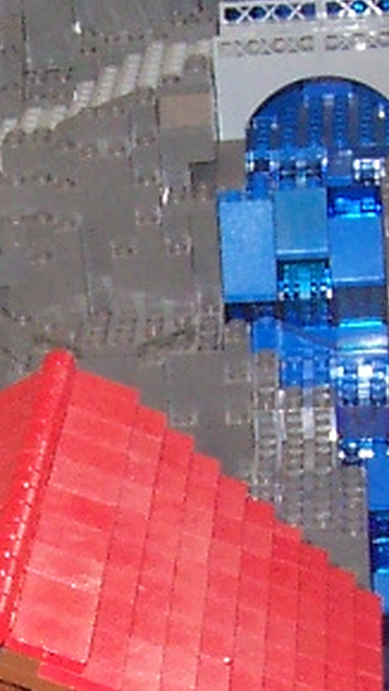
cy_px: 643
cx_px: -45
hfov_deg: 7.2
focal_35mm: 167
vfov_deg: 12.8
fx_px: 3064
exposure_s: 1/60
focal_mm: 5.6
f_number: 2.8
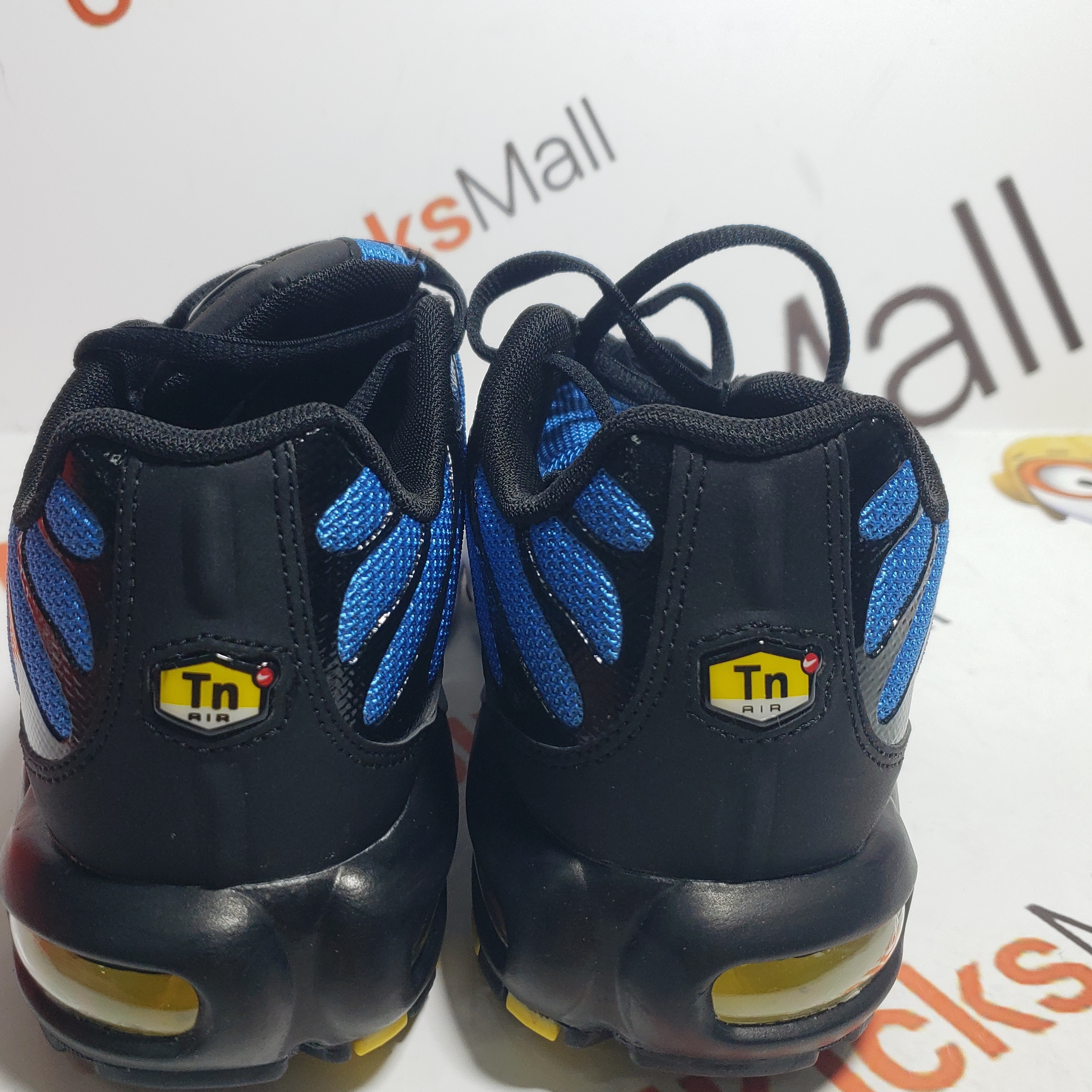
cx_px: 476
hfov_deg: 47.1
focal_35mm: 35
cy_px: 570
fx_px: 1249
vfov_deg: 47.2
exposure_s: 1/366
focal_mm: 4.3
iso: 50
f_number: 1.5
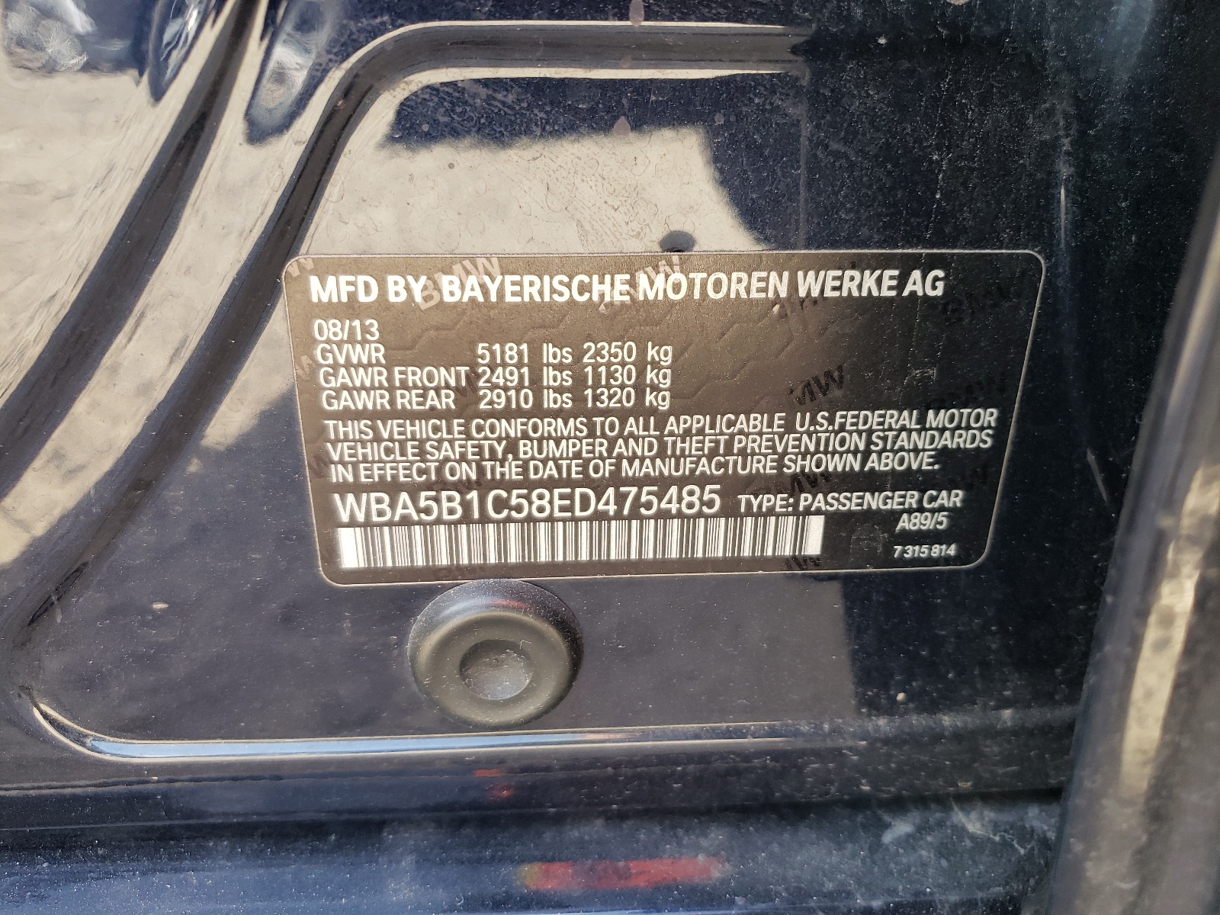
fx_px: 916
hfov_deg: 67.3
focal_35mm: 26
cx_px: 610
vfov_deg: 53.1
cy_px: 458
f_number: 1.5
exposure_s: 1/120
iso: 67
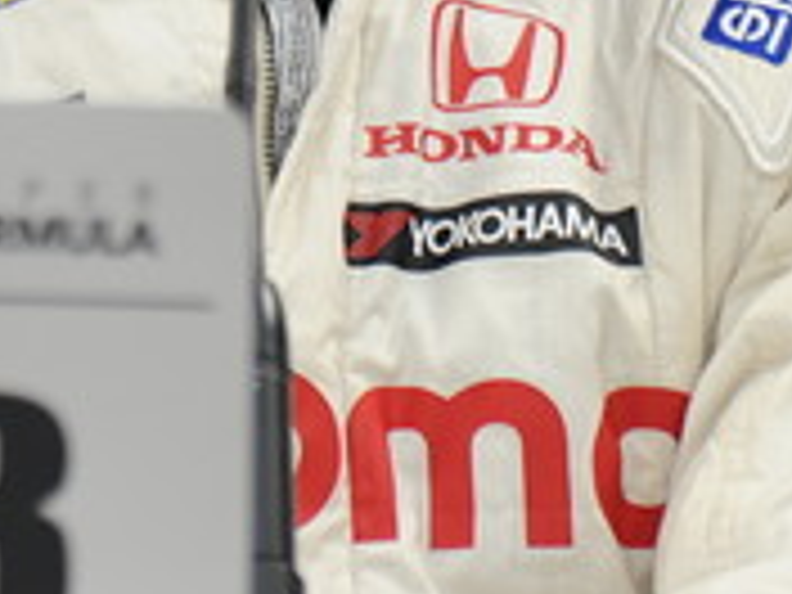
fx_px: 18029
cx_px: 198
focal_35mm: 788
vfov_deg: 1.9
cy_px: -256
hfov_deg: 2.5
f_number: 6.7
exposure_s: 1/90
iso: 800
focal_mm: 200
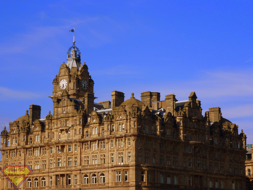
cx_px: 126
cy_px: 95
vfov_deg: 15.4
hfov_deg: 20.4
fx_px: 702
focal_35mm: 96
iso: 100
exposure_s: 1/500
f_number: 5
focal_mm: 17.3
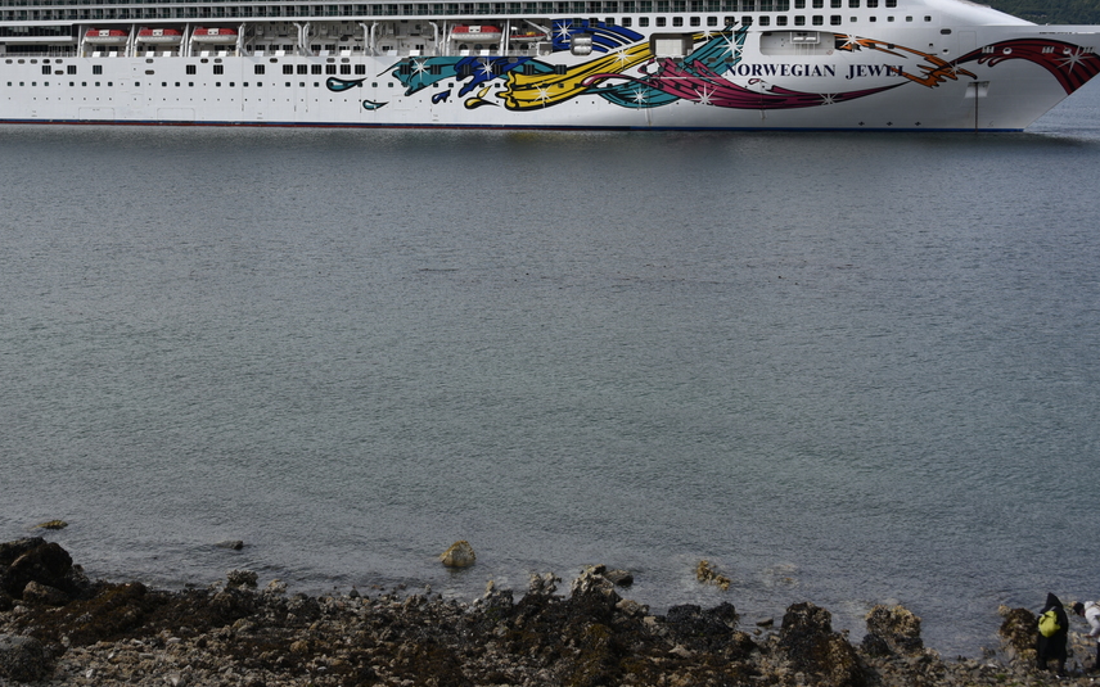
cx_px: 387
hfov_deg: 33.2
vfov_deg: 21.1
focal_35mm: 61
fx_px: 1829
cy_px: 148
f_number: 9
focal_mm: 40
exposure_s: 1/320
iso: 100
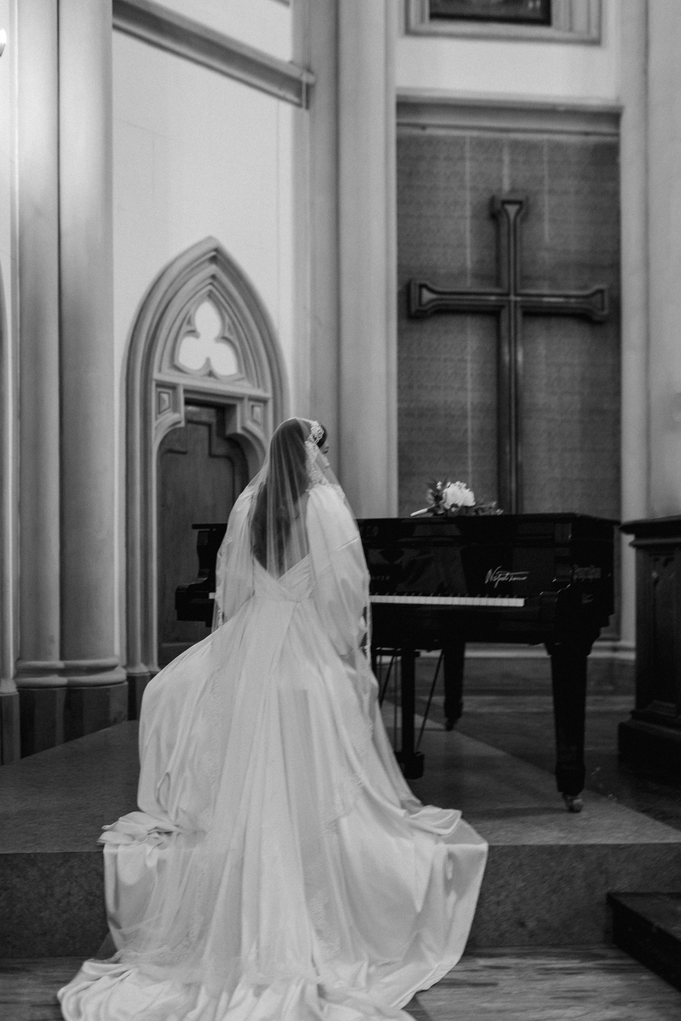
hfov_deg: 37.9
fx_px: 993
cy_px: 510
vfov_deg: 54.4
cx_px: 340
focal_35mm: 35
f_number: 1.8
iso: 800
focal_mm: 35
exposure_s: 1/100
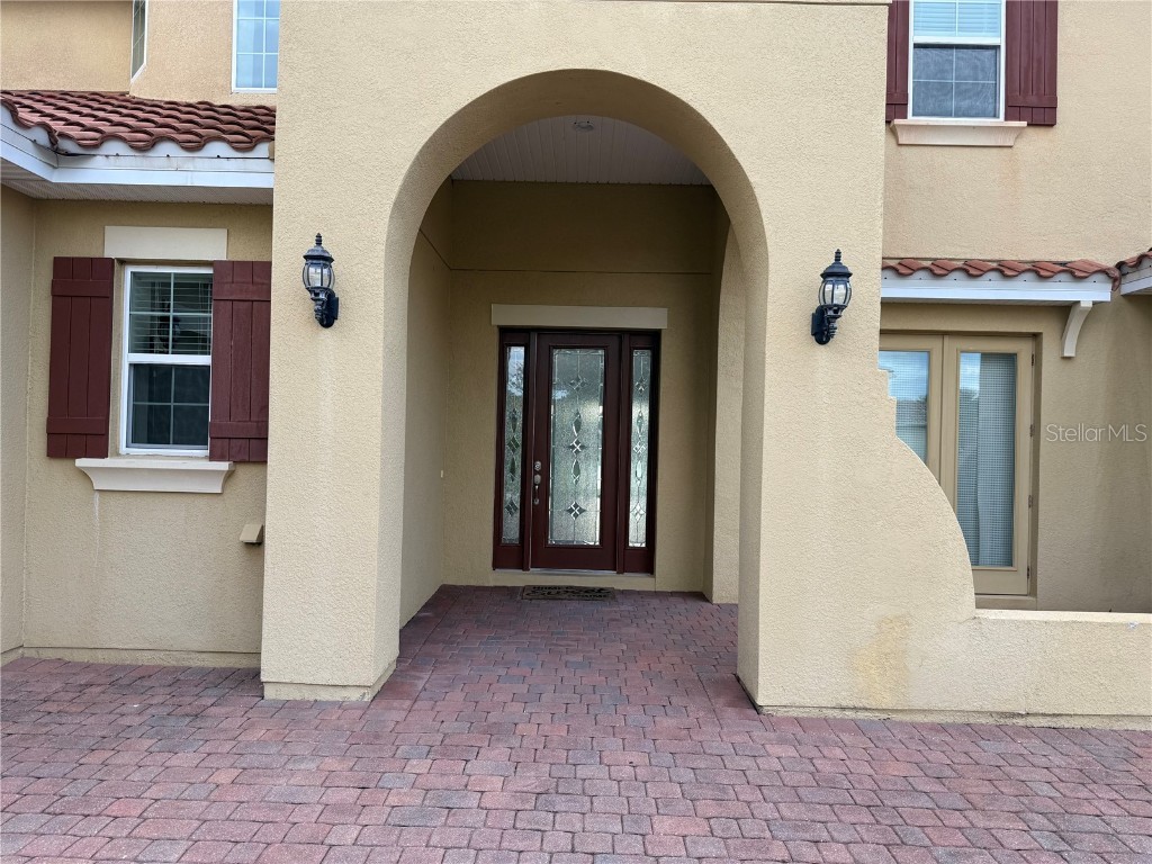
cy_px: 432
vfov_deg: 56.8
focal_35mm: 24
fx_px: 799
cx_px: 576
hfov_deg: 71.6
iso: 80
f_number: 1.78
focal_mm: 6.76
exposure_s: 1/632
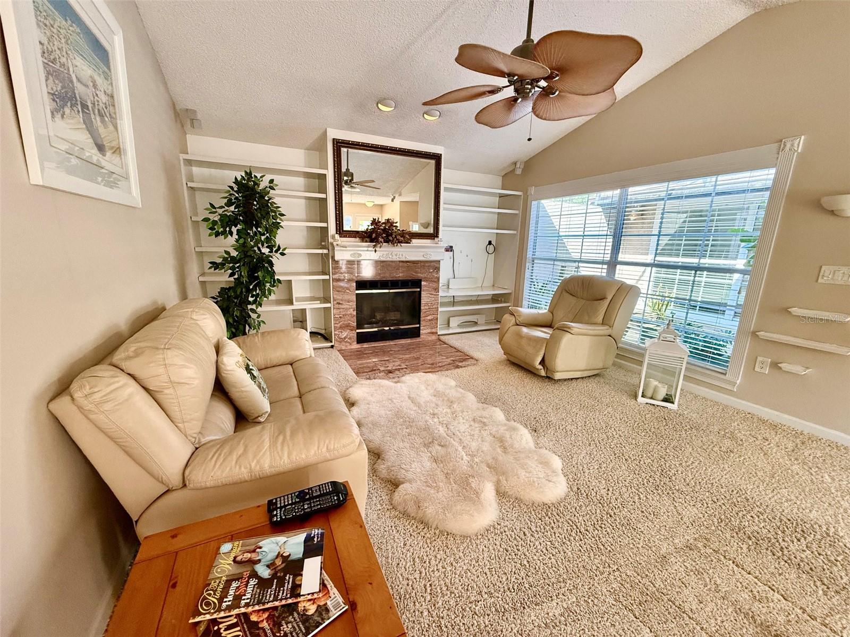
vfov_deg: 85.7
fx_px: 344
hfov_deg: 102.1
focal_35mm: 14
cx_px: 425
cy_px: 318
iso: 400
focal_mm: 2.22
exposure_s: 1/120
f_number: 2.2
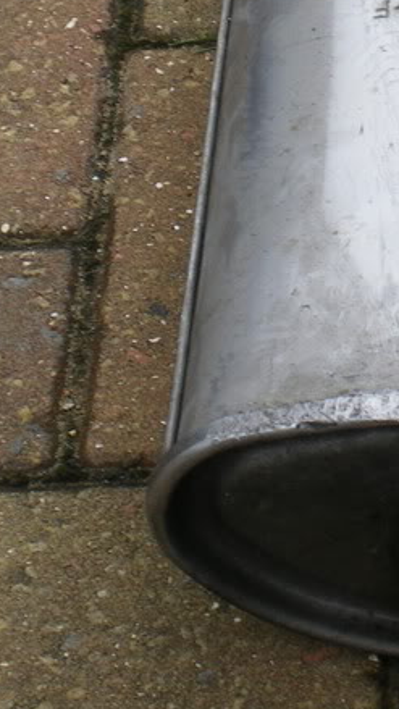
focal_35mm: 122
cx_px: 506
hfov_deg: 9.8
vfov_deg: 17.4
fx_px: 2294
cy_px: 92
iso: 50
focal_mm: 8.4
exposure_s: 1/160
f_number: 5.2
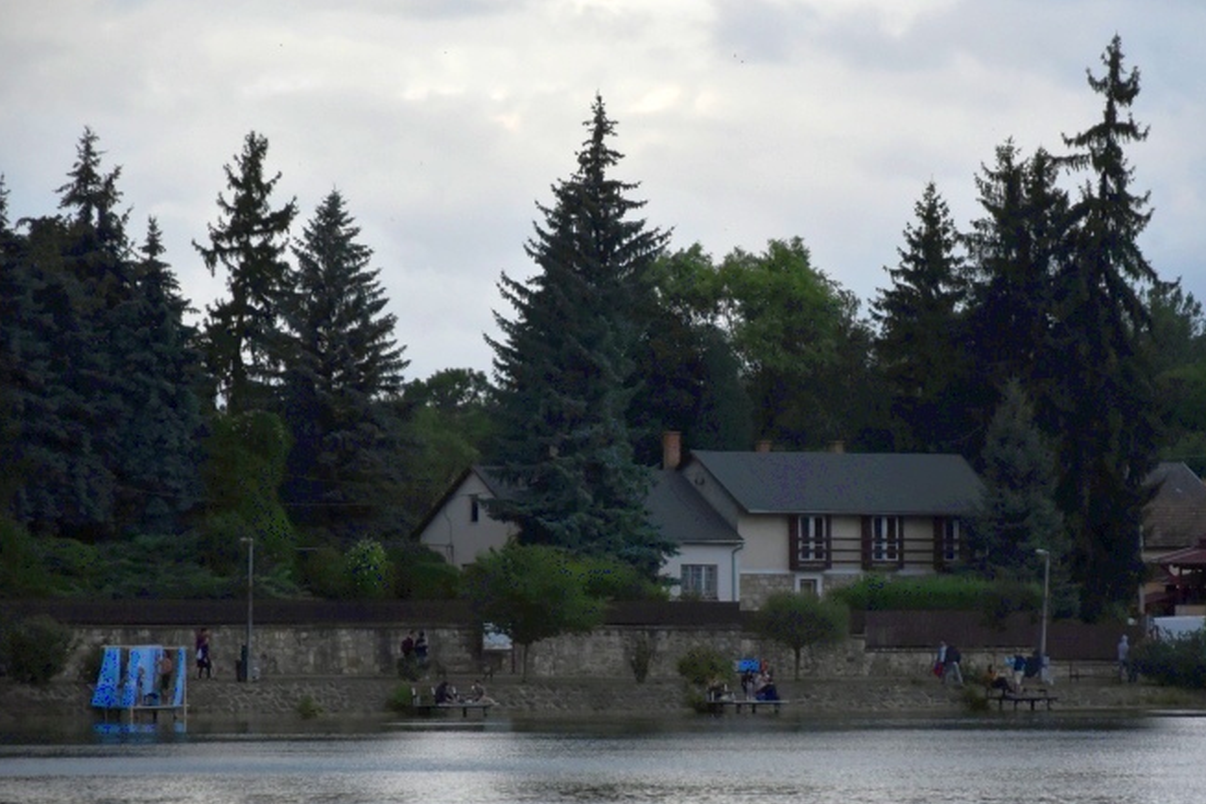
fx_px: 6452
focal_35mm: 193
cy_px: 490
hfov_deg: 10.7
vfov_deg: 7.1
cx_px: 725
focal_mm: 105
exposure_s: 1/1250
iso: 1250
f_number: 5.6
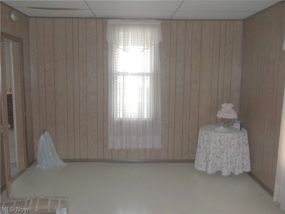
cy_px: 107
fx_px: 272
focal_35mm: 33
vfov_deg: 42.9
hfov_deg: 55.4
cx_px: 142
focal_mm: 5.9
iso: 160
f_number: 3.3
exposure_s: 1/30
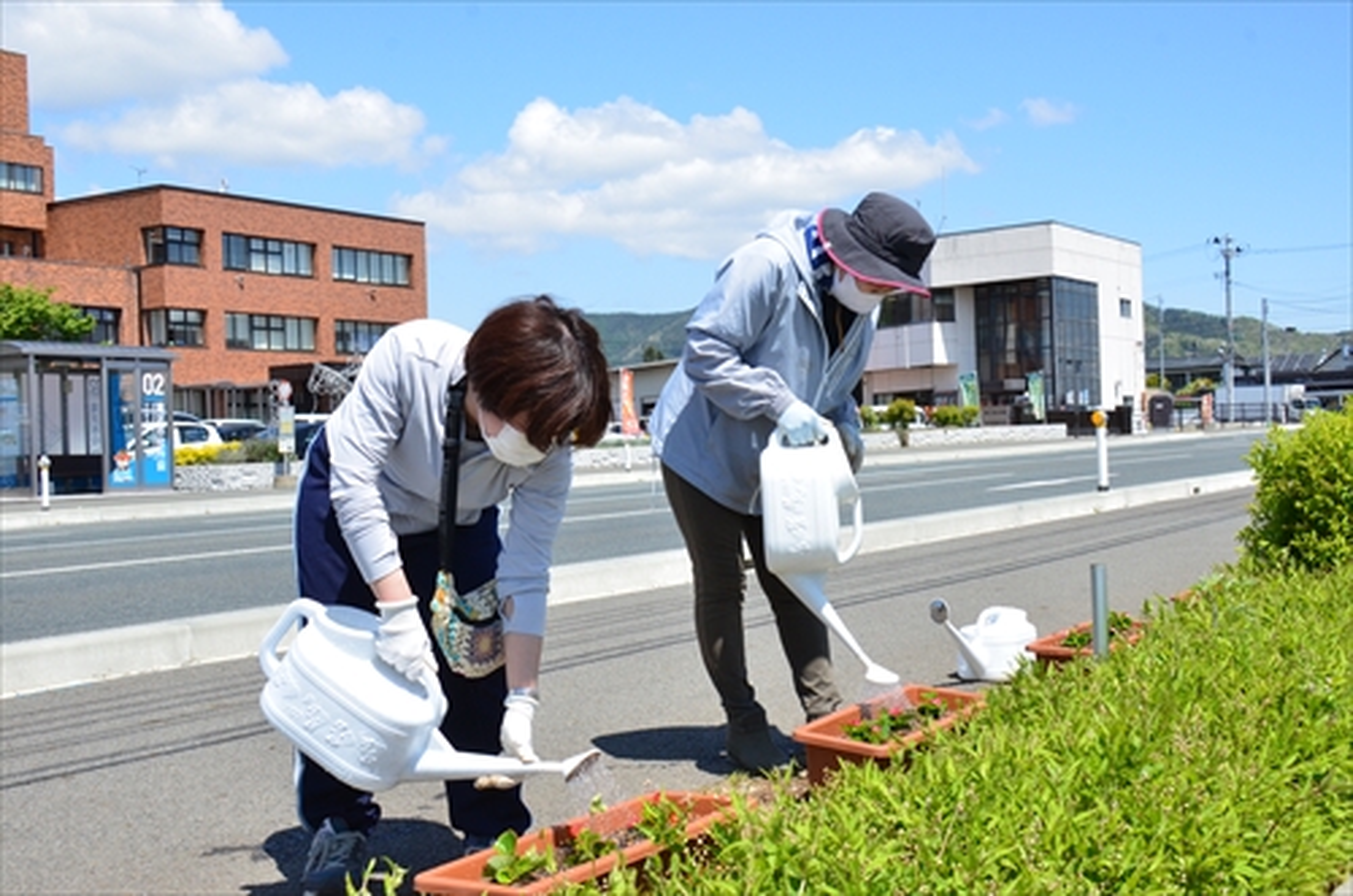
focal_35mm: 42
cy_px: 448
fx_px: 1575
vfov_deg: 31.7
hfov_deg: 46.5
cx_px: 676
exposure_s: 1/800
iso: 1000
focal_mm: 28
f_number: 11
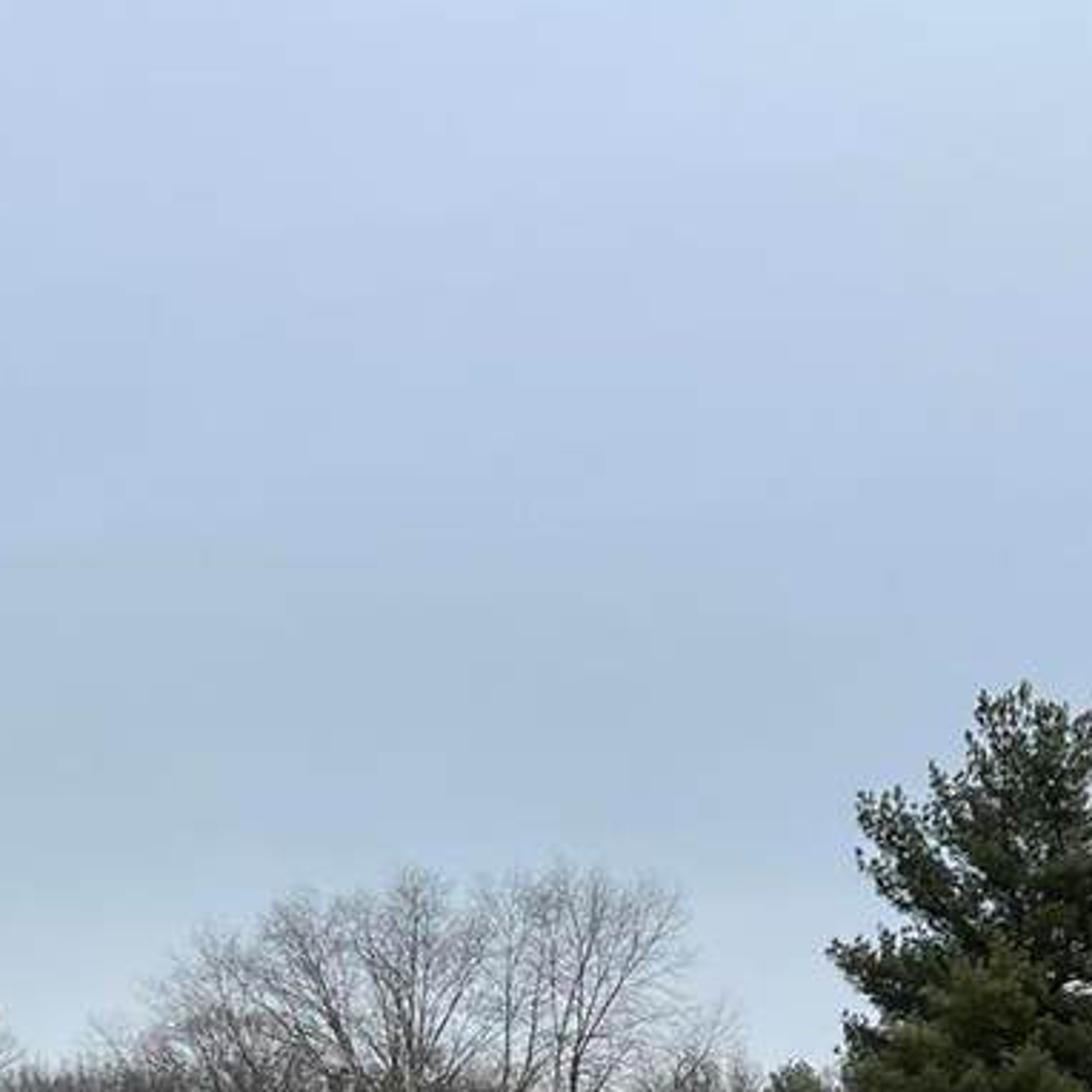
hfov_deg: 22.3
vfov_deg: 21.8
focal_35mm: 77
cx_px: 332
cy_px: 1026
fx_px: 2748
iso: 50
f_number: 1.5
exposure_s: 1/1224
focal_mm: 5.7
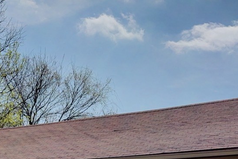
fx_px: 463
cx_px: 38
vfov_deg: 18.5
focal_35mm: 70
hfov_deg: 28.1
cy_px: 188
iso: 80
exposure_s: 1/9009
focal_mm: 6.76
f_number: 1.78
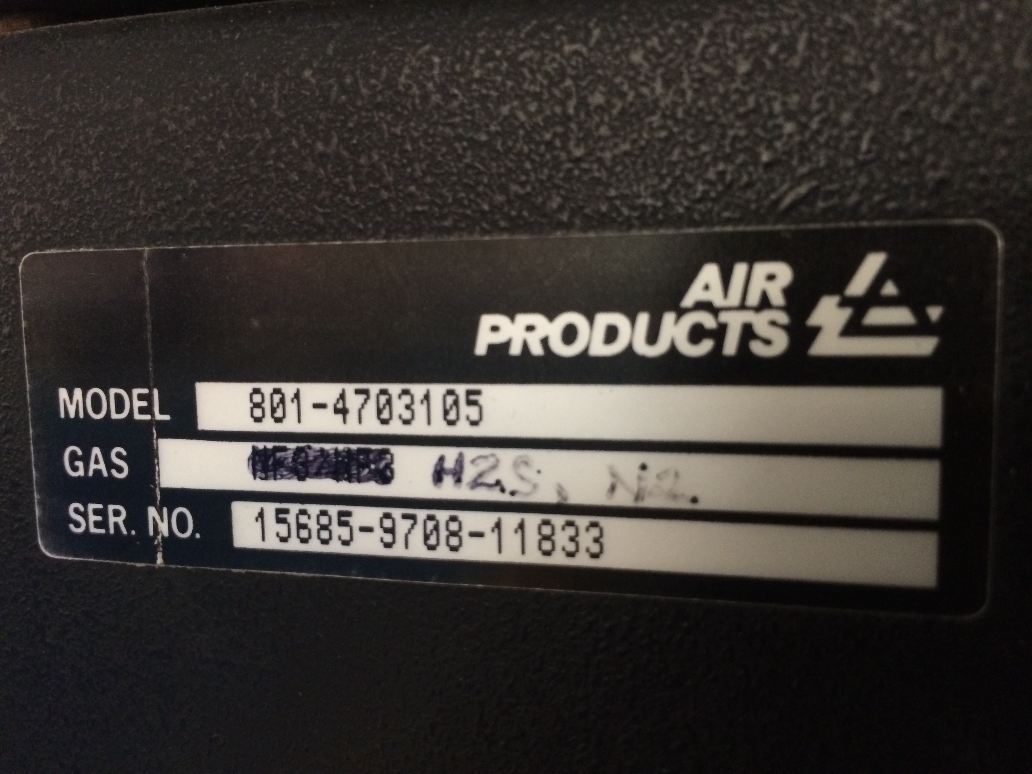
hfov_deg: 60.0
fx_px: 894
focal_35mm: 30
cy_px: 387
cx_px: 516
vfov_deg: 46.8
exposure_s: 1/17
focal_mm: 4.12
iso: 320
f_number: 2.2
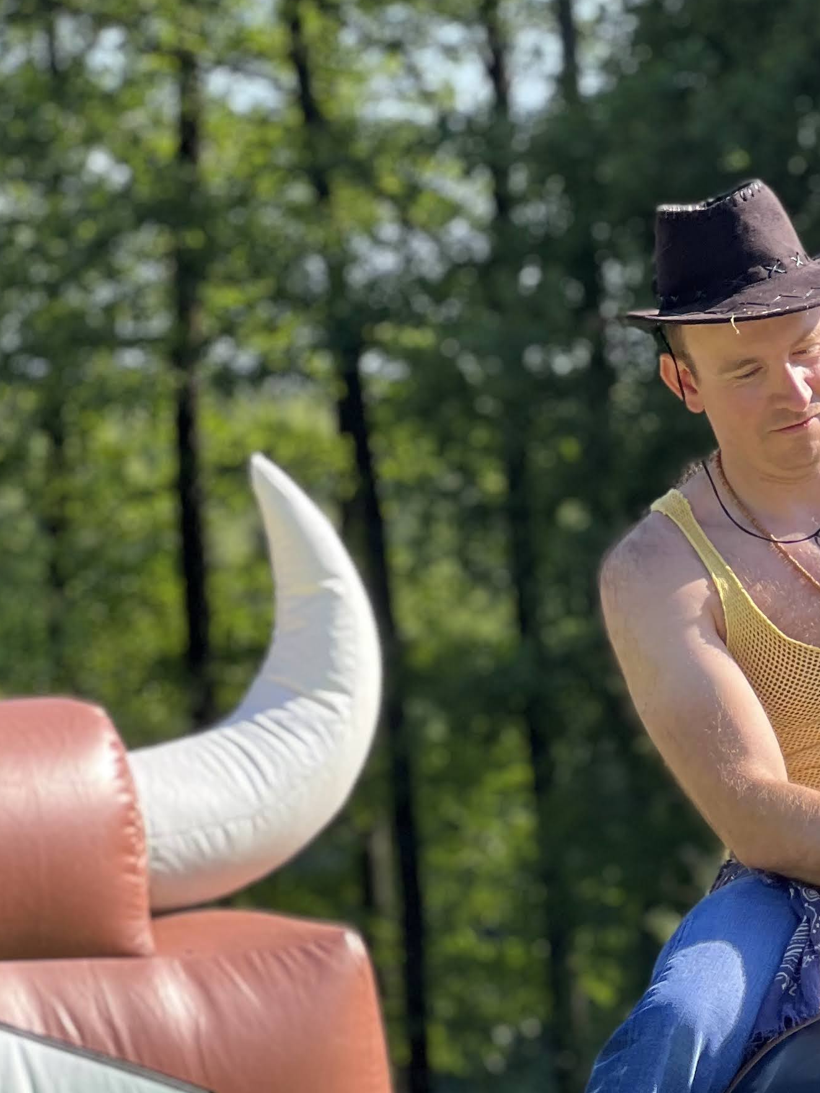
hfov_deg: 8.4
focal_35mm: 176
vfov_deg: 11.2
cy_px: 975
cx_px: 811
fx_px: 5559
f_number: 2.8
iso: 32
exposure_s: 1/180
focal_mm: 9
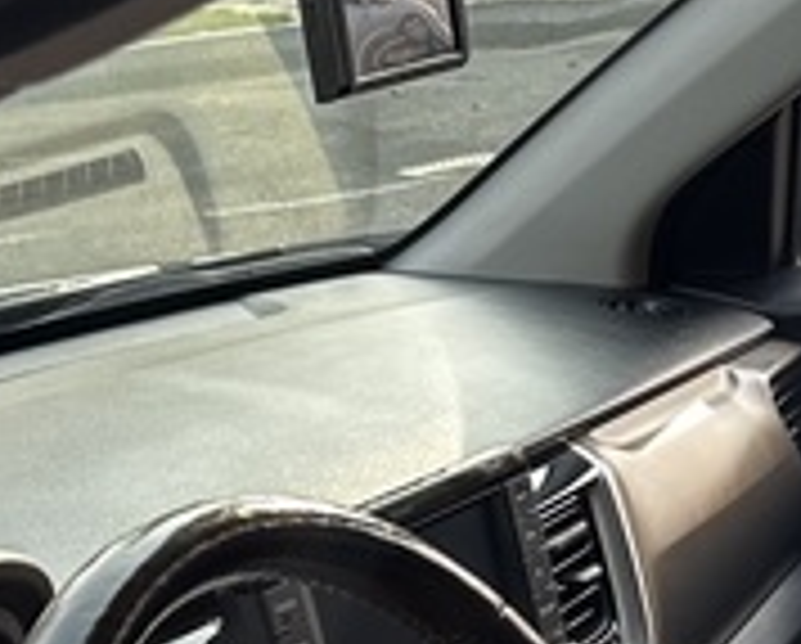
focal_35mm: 105
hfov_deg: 18.1
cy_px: 1045
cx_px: 598
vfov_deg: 13.6
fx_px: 2493
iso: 80
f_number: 1.78
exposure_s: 1/401
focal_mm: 6.86
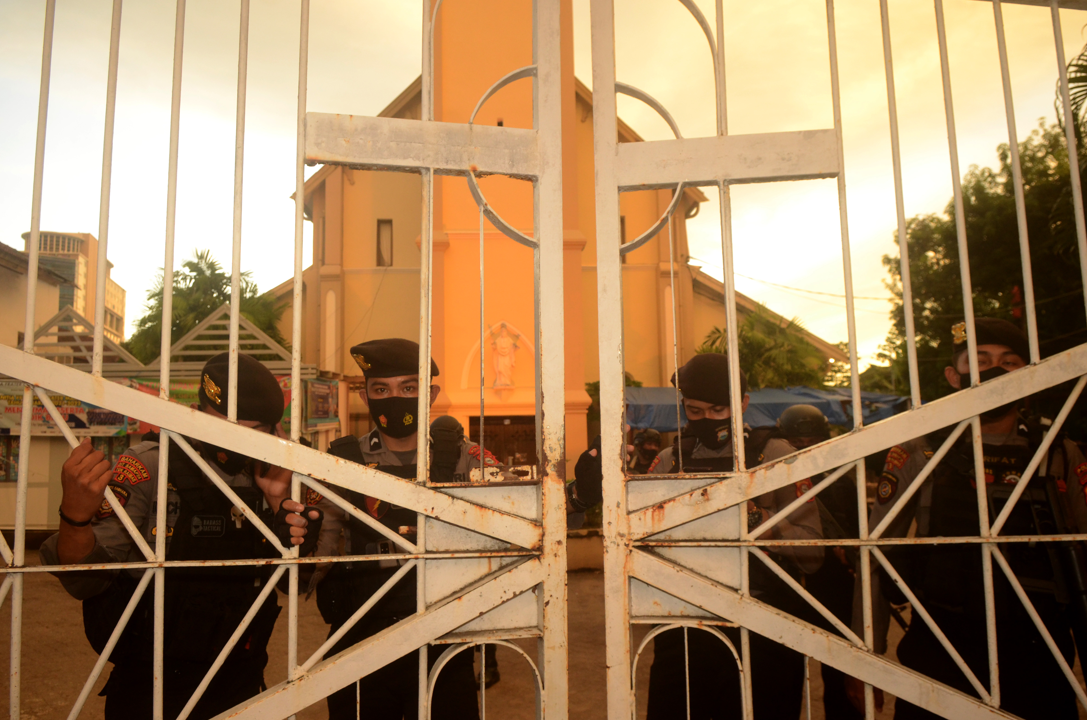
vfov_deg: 48.5
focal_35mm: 27
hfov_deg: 68.4
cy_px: 354
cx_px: 558
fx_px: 799
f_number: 5.6
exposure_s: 1/125
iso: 800
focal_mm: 17
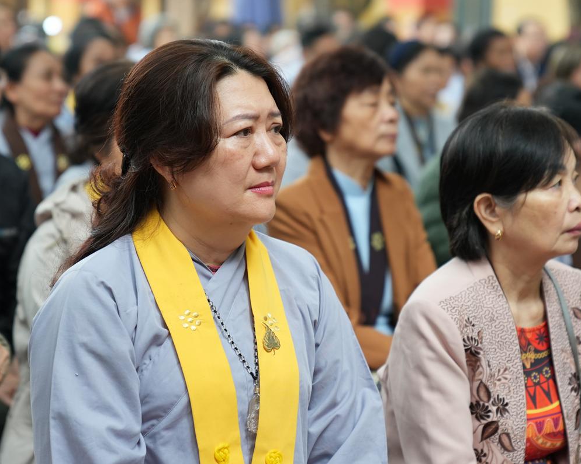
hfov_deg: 16.2
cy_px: 232
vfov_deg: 13.0
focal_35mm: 119
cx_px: 303
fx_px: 2046
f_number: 2.8
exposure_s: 1/125
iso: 640
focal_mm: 70
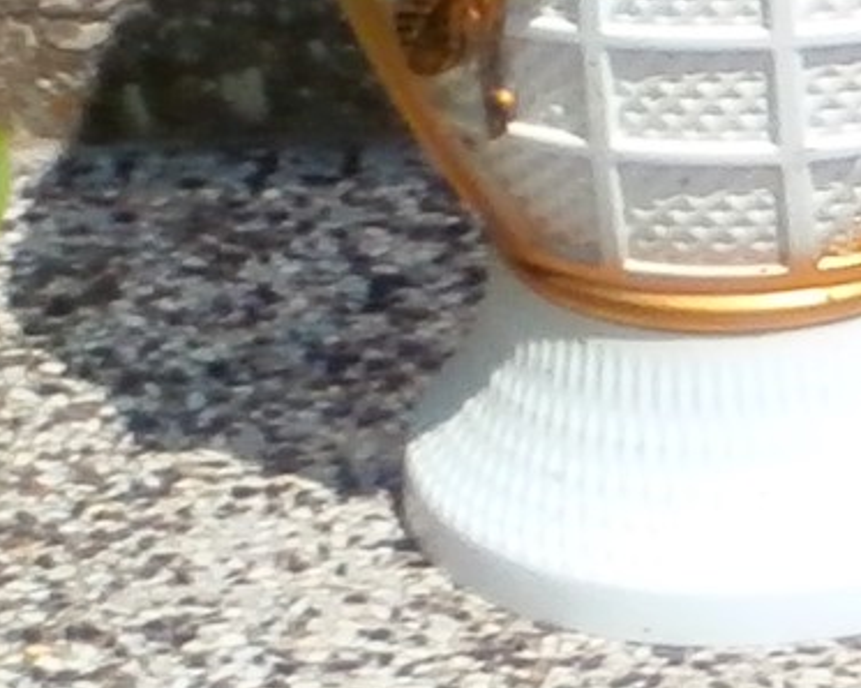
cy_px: -1718
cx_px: 2476
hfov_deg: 3.6
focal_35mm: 533
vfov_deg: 2.8
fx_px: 13575
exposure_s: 1/640
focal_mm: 12.1
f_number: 4.7
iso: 100
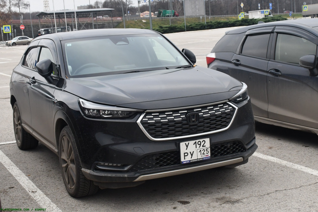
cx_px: 159
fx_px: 353
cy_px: 106
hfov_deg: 48.5
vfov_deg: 33.4
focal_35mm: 40
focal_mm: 27
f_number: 9
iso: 1000
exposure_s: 1/320
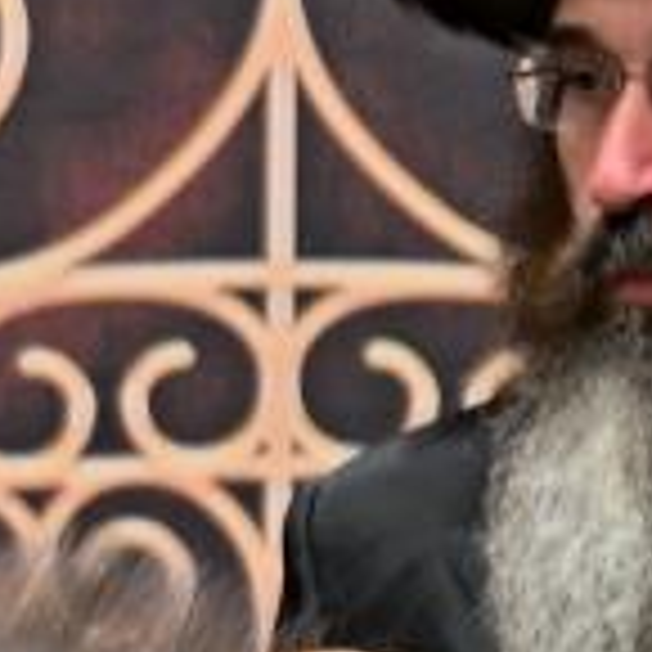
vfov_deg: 1.0
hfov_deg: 1.0
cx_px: -1412
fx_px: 38336
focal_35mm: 1799
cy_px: 1048
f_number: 2.8
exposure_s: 1/250
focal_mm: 200
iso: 250
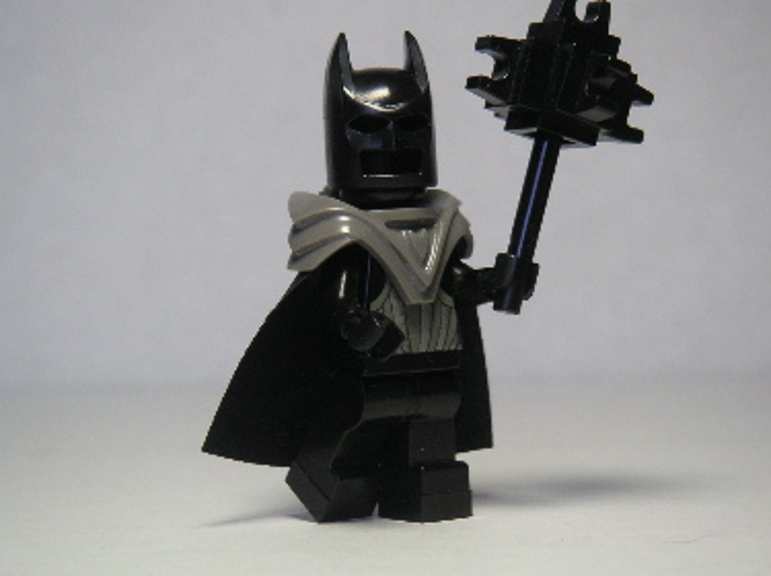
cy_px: 278
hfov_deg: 17.9
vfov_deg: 13.4
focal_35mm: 110
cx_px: 394
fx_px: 2446
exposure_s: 1/90
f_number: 3.5
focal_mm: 15
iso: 100
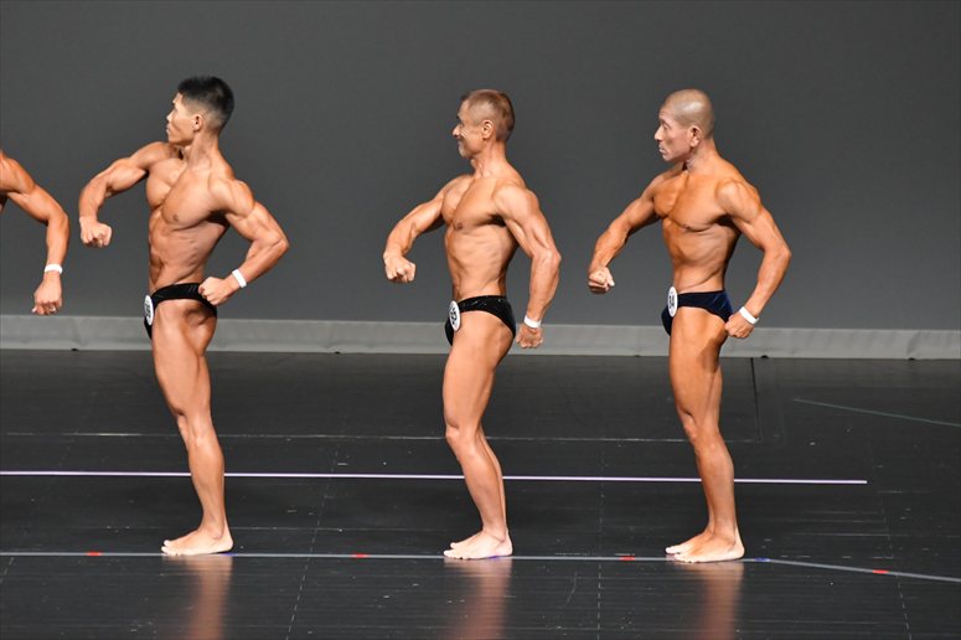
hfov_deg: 6.5
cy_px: 320
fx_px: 8405
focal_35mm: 315
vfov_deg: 4.4
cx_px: 480
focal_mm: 210
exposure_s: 1/400
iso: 5000
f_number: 5.6
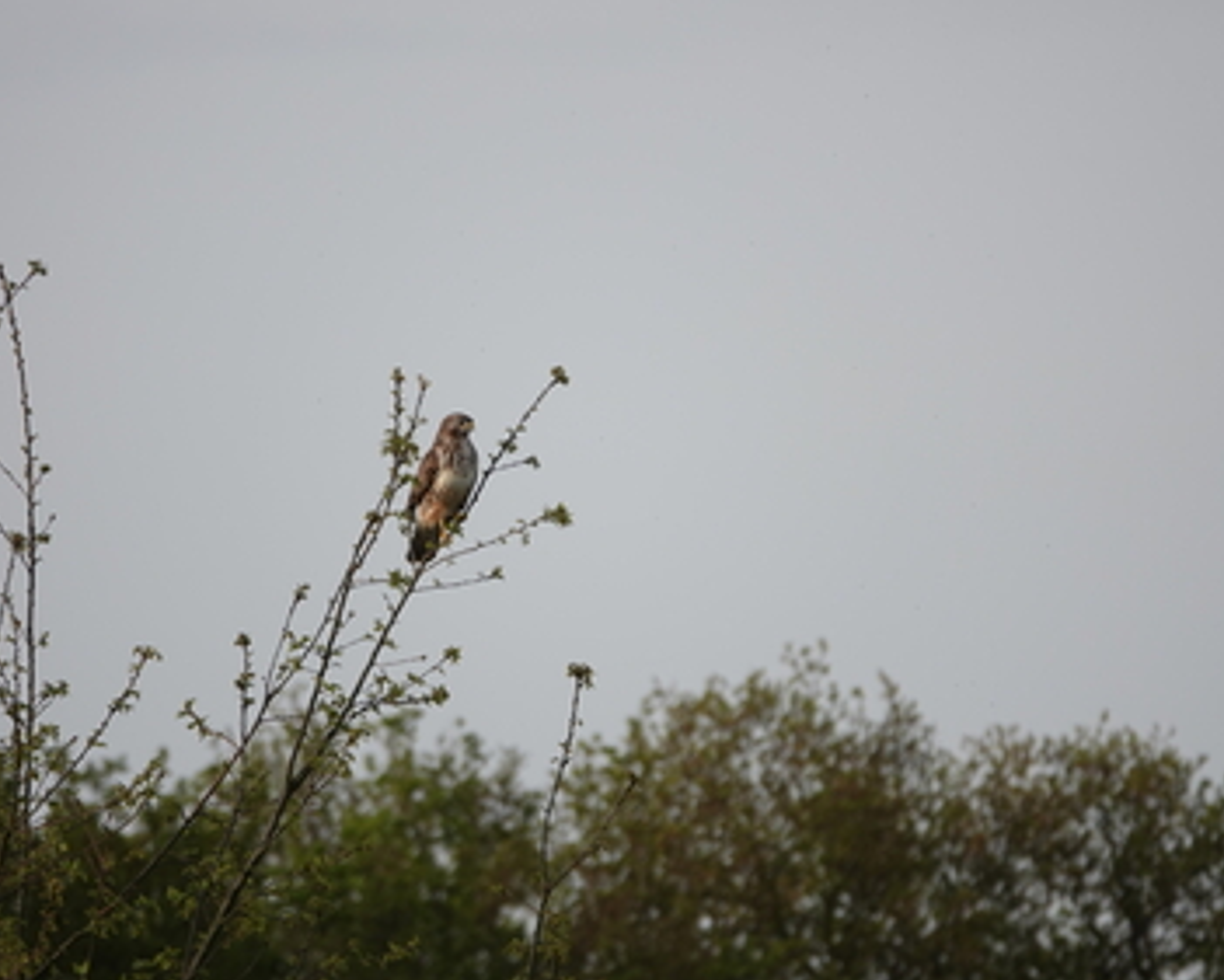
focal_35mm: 737
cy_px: 473
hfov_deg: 2.6
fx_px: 26706
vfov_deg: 2.1
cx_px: 572
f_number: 4
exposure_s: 1/320
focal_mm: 219.82
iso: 100
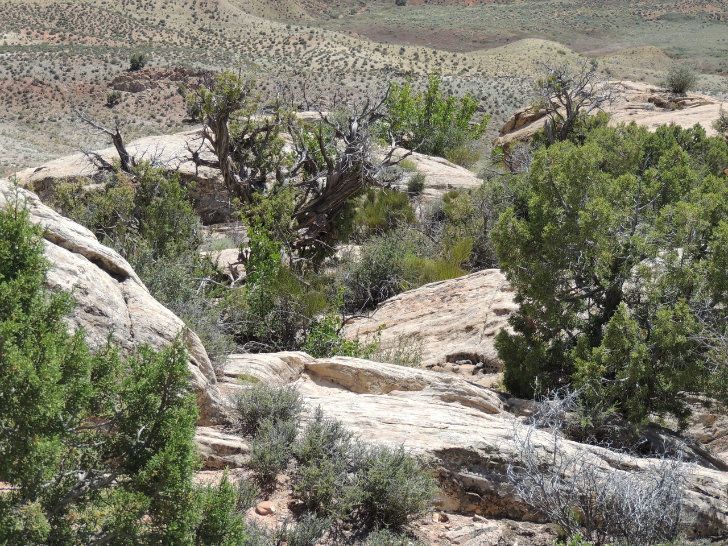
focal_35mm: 100
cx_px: 364
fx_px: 2103
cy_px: 273
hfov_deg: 19.6
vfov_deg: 14.8
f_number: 4.1
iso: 100
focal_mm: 17.8
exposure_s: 1/640
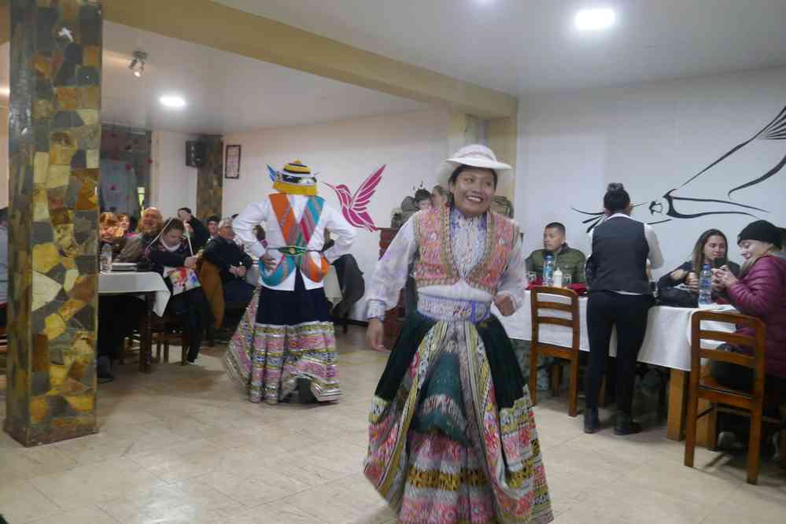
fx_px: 633
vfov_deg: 45.0
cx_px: 393
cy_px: 262
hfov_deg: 63.7
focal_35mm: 29
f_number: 3.1
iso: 1600
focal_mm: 10.5
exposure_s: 1/50
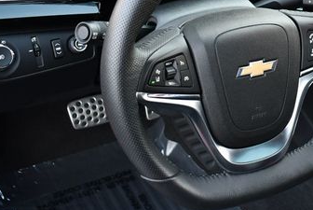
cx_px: 293
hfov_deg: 24.5
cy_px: 48
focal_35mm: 80
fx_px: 696
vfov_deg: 17.0
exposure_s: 1/200
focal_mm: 21
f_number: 3.8
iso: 800
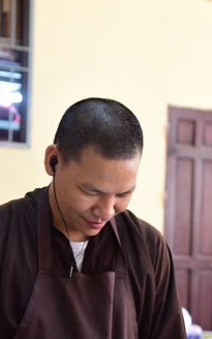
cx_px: 111
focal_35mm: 101
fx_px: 934
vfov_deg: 20.5
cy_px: 230
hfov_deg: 13.0
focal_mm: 50
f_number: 4
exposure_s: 1/25
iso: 1000
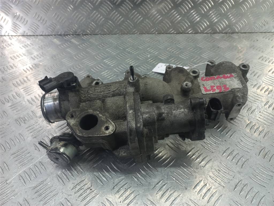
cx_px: 137
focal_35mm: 25
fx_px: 198
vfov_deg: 54.9
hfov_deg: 69.4
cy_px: 103
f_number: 1.8
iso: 64
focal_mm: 4.6
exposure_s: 1/50
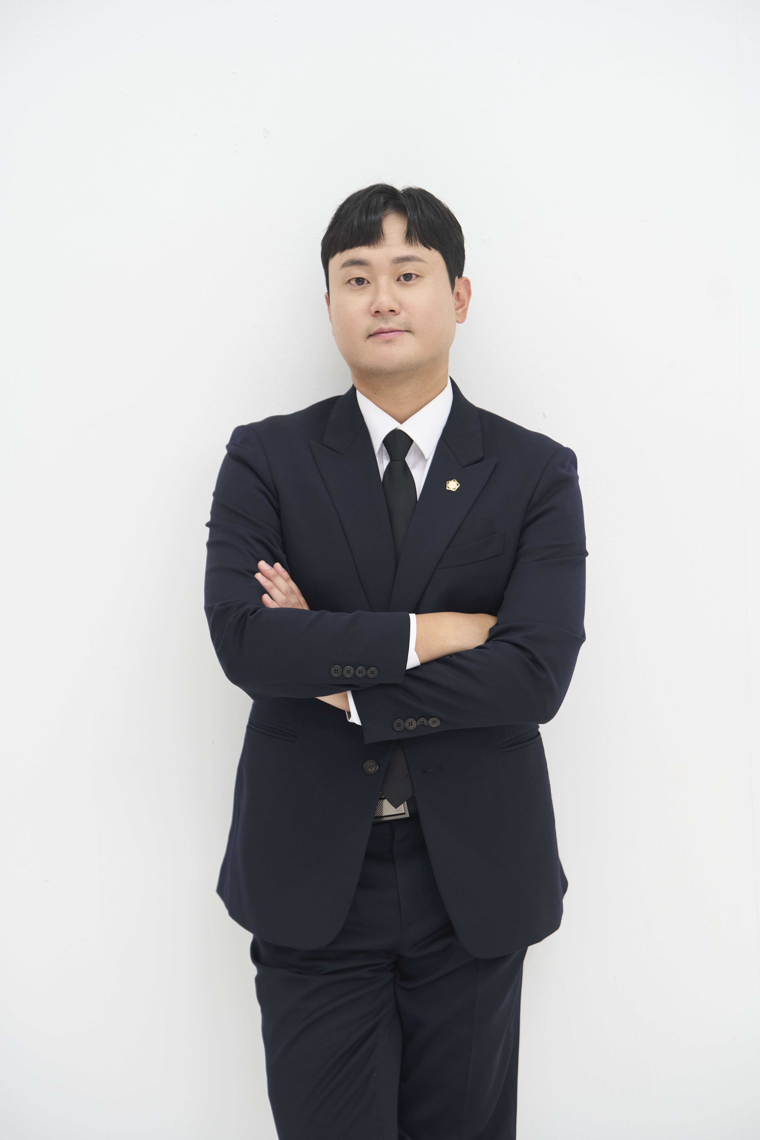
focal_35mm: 88
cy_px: 570
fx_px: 2786
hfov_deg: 15.5
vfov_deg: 23.1
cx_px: 380
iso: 320
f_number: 4
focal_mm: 88
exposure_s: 1/125
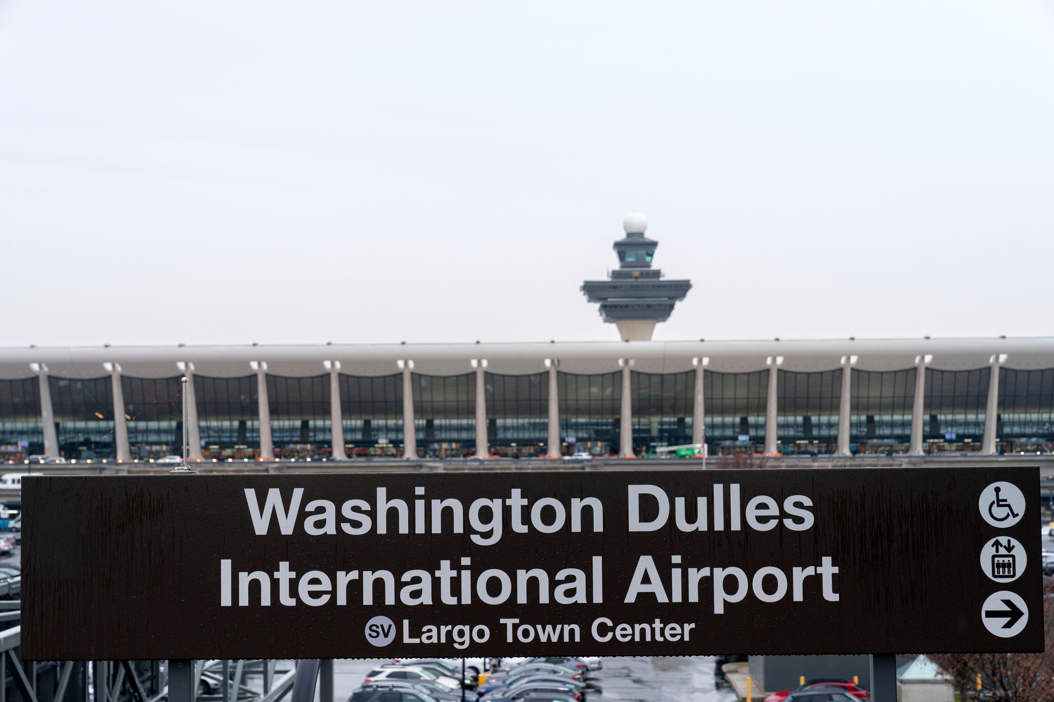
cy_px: 351
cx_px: 527
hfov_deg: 32.4
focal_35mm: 62
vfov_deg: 21.9
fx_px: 1815
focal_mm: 62
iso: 800
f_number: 5.6
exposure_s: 1/320
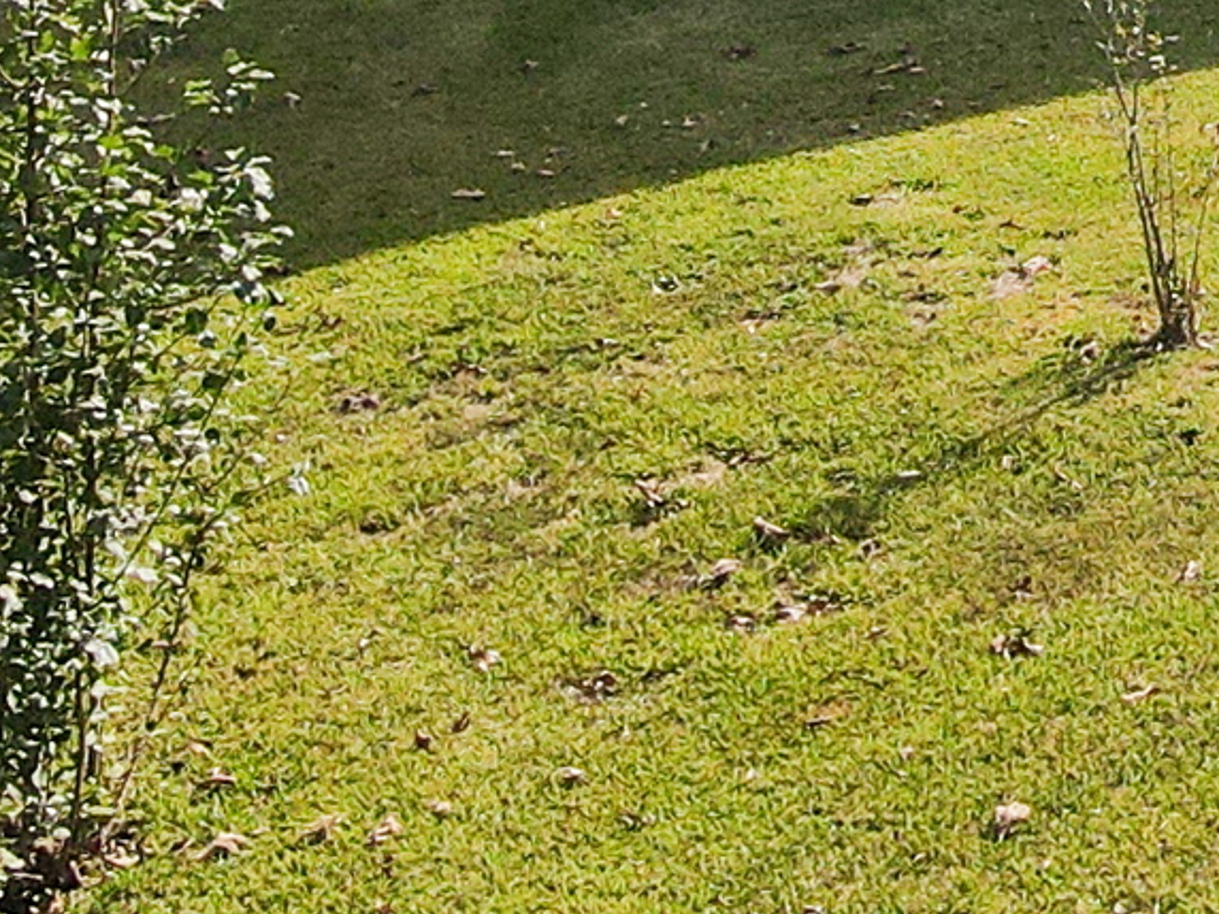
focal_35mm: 129
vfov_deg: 10.4
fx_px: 4543
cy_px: -1029
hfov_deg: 13.9
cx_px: 2061
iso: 100
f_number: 2.8
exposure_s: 1/640
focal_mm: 4.5
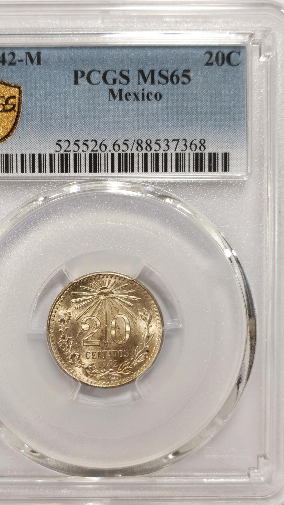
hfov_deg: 20.0
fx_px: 803
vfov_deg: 34.9
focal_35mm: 60
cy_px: 256
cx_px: 104
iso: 100
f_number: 16
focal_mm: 5.56
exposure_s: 1/100
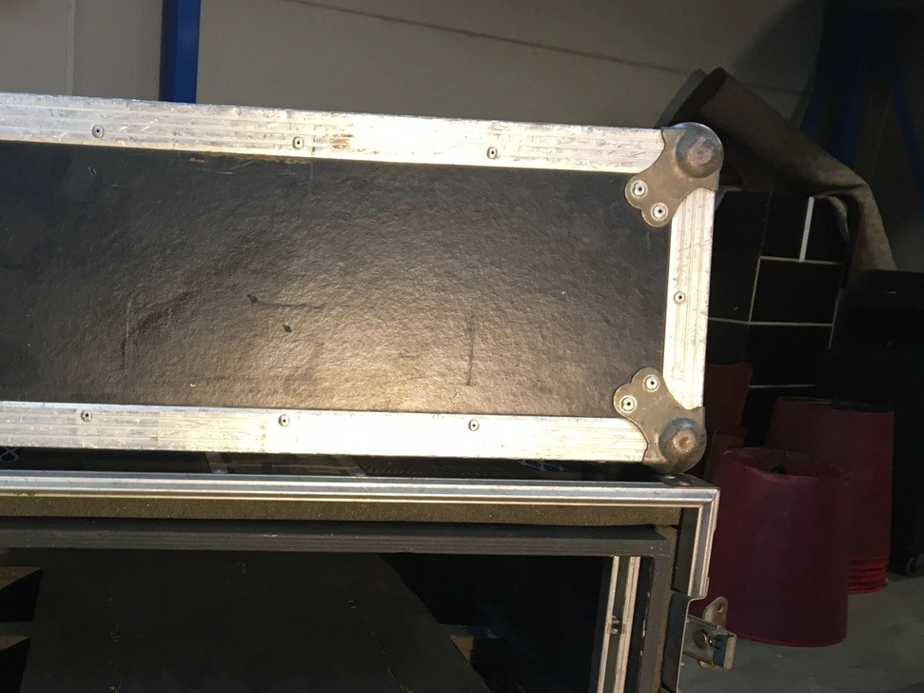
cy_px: 469
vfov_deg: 33.3
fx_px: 1148
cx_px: 246
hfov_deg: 42.7
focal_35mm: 43
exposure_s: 1/33
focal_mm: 4.15
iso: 100
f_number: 2.2
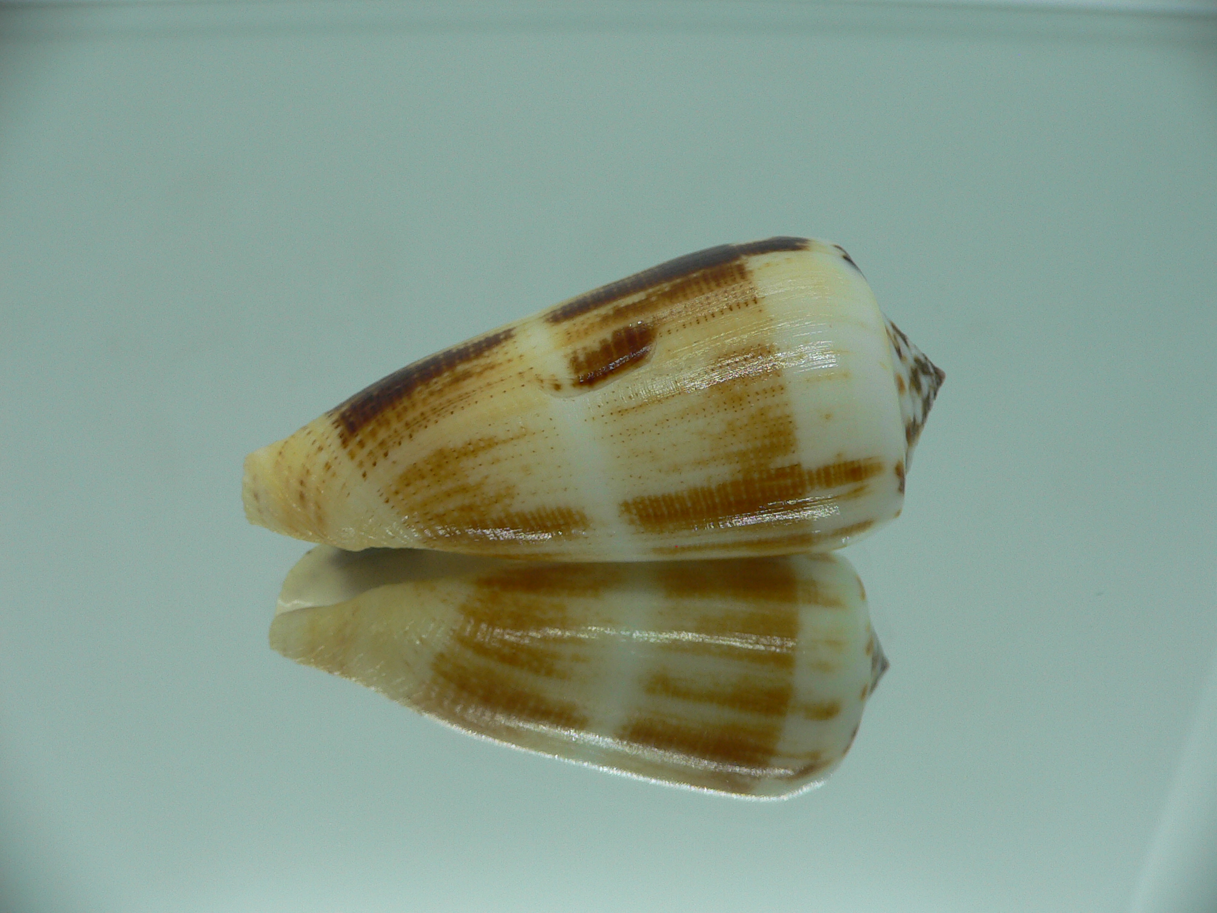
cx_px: 608
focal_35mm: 35
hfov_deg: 52.6
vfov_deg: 40.7
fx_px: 1231
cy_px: 456
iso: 80
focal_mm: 4.6
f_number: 2.8
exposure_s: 1/60
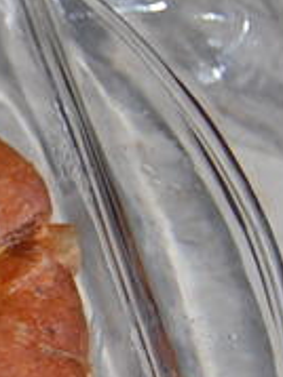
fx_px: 1899
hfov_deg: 7.8
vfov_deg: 11.3
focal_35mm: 174
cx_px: -427
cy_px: 355
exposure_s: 1/60
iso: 400
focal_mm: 24
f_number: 4
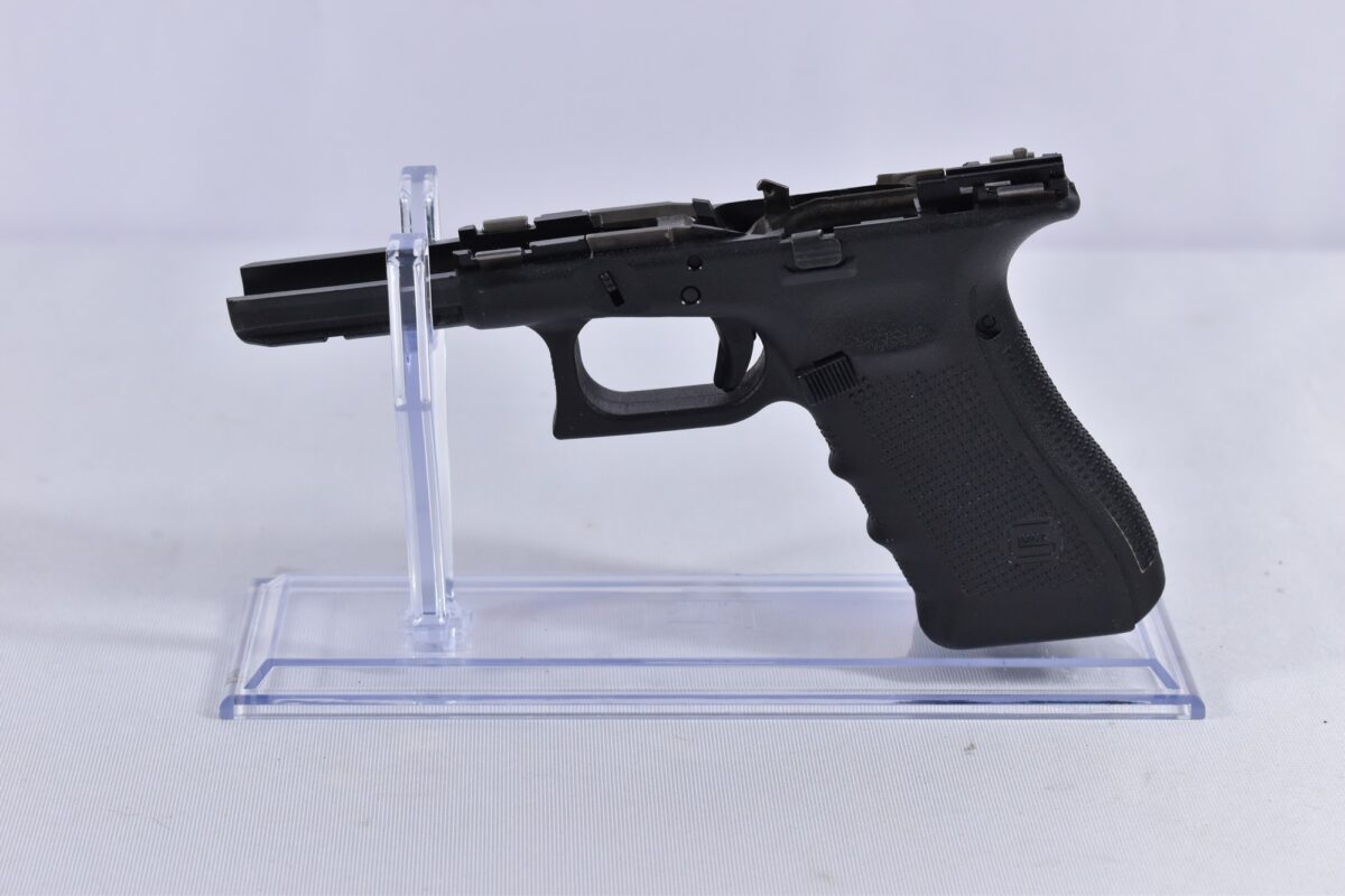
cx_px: 672
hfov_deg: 24.6
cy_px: 448
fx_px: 3082
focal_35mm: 82
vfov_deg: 16.6
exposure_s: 1/50
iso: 640
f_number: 5.6
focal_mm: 55
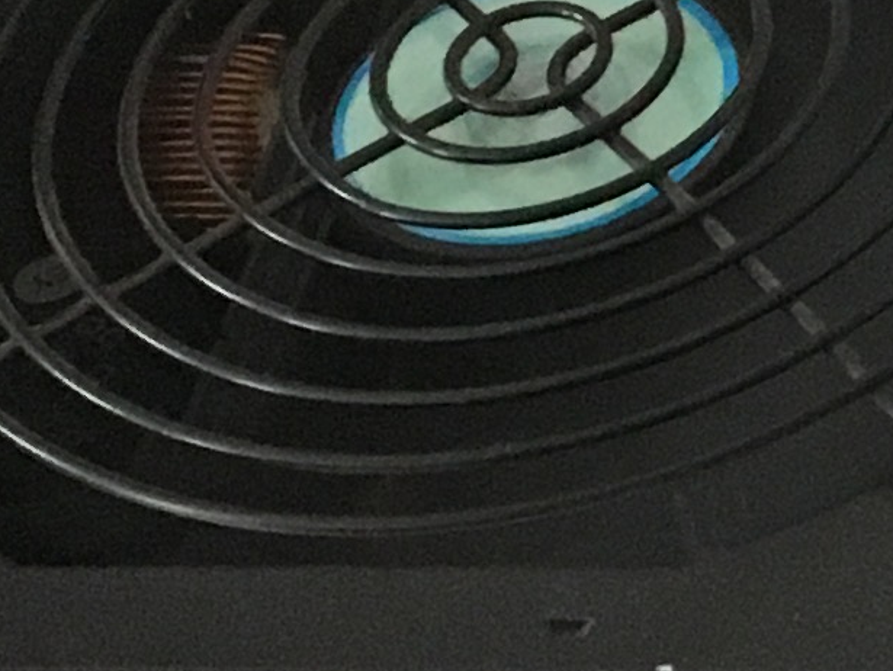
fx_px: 4904
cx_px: 2062
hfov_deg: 9.4
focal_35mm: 190
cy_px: -272
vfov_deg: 7.7
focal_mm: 4.15
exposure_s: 1/30
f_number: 2.2
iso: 200
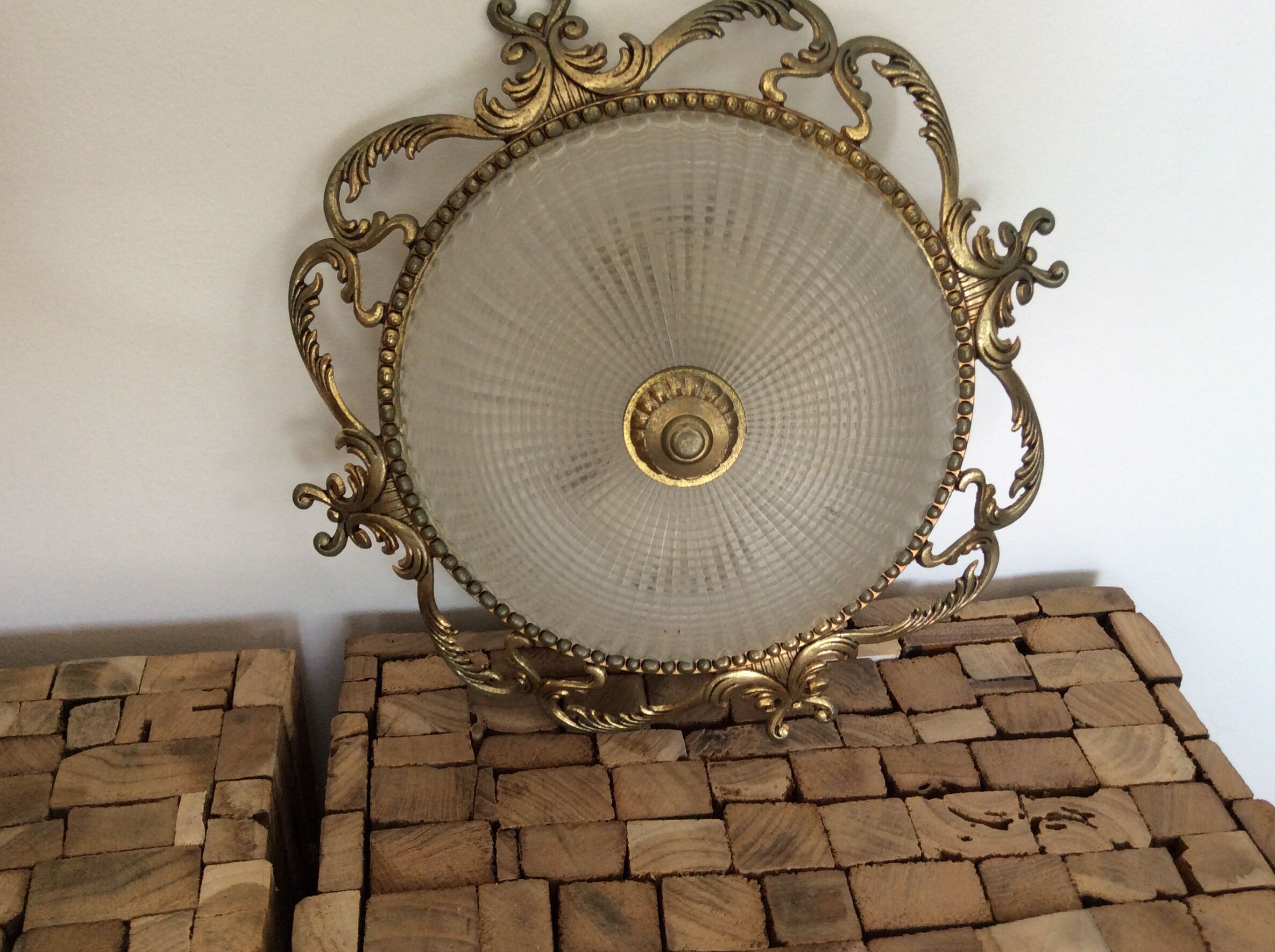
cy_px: 451
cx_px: 662
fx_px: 1287
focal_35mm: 35
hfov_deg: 52.7
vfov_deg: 40.6
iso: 50
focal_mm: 3.3
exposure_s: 1/100
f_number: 2.4
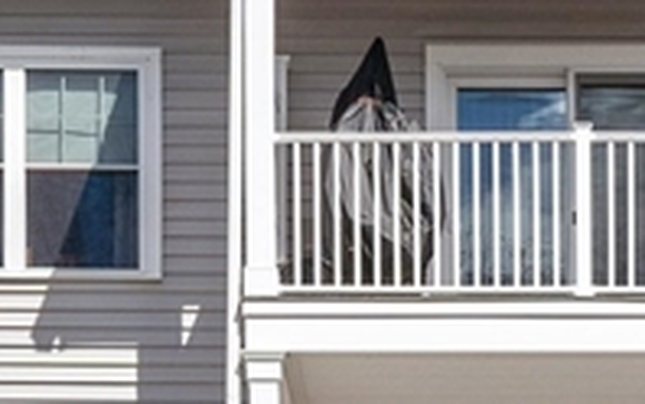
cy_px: 520
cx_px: 551
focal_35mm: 174
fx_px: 3060
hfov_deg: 12.0
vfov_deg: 7.5
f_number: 8
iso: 100
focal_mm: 22
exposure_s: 1/640
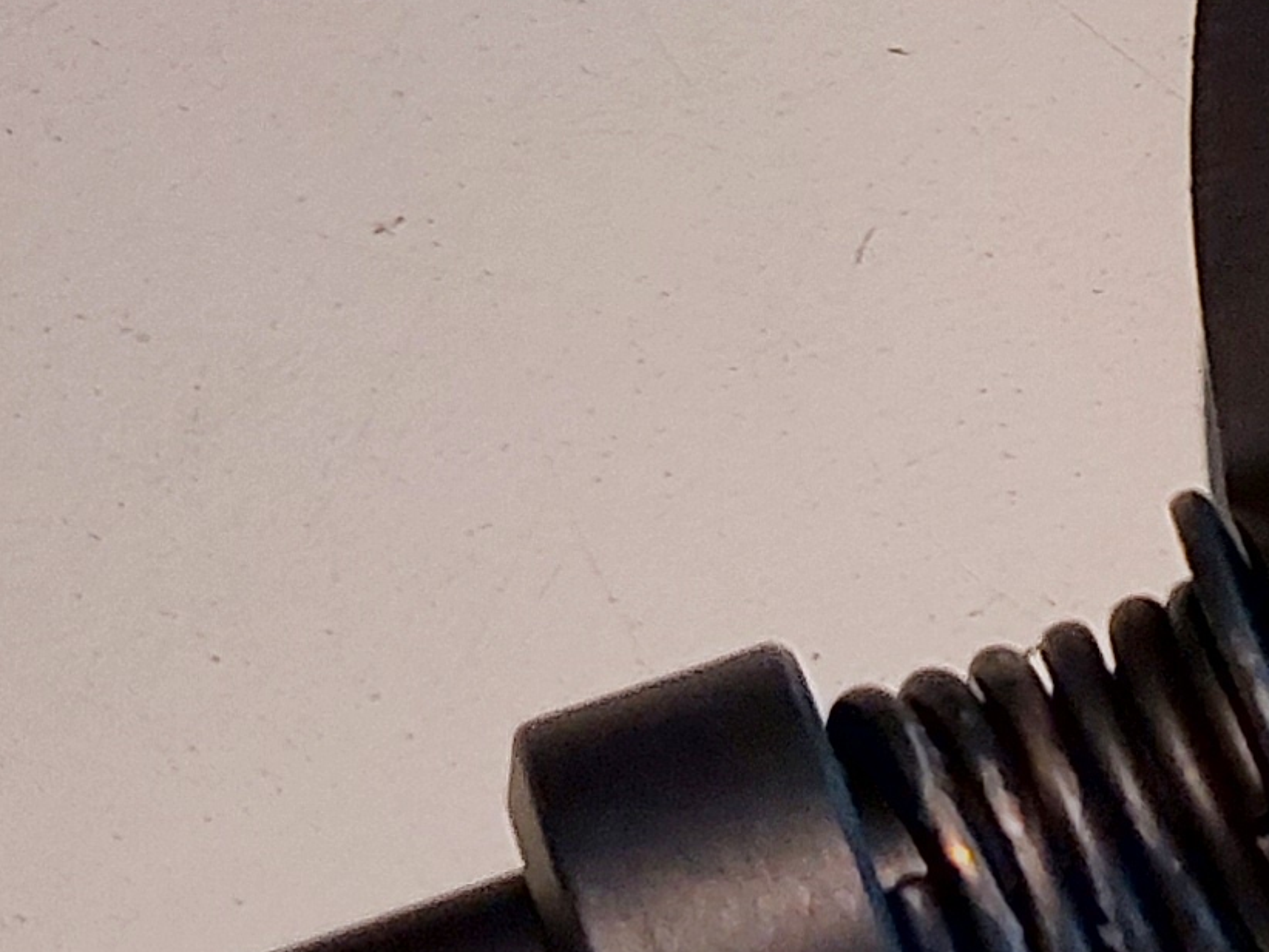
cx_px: 2989
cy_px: 17
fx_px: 4950
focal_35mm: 135
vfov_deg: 10.9
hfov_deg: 12.0
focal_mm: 5.23
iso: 160
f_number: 1.8
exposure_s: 1/50
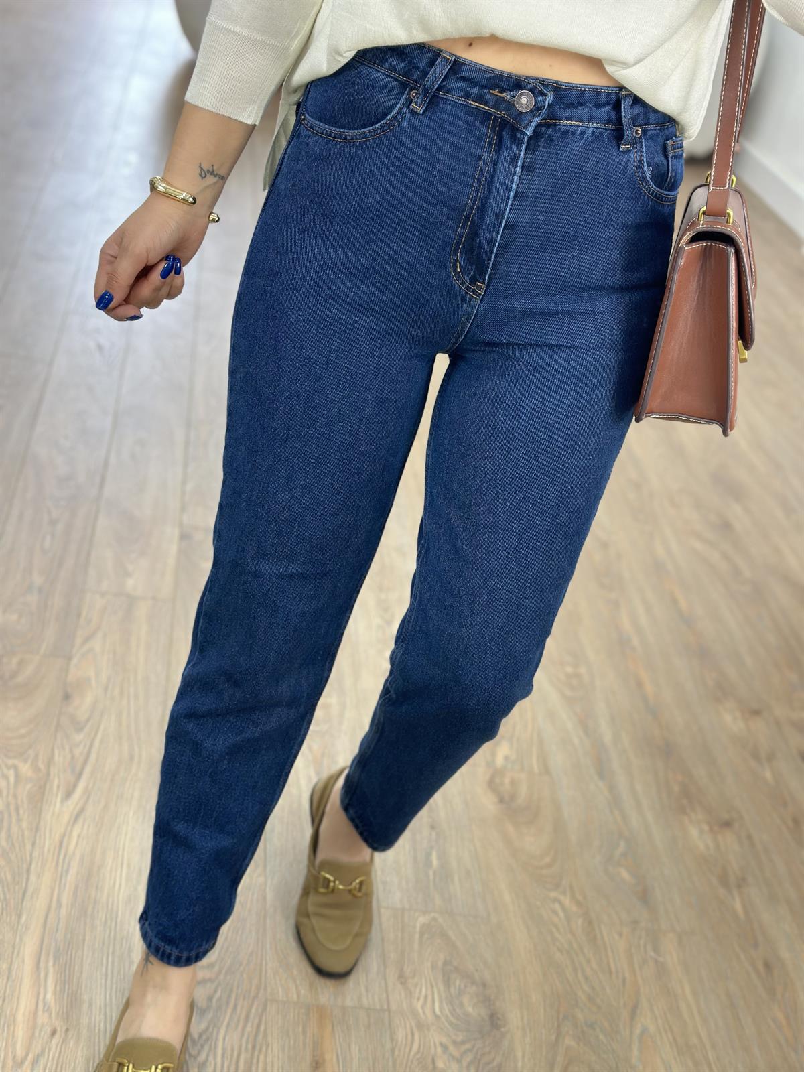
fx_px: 1486
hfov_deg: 30.3
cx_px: 402
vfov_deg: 39.7
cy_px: 536
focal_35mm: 48
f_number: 1.78
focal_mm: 6.86
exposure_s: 1/100
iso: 100
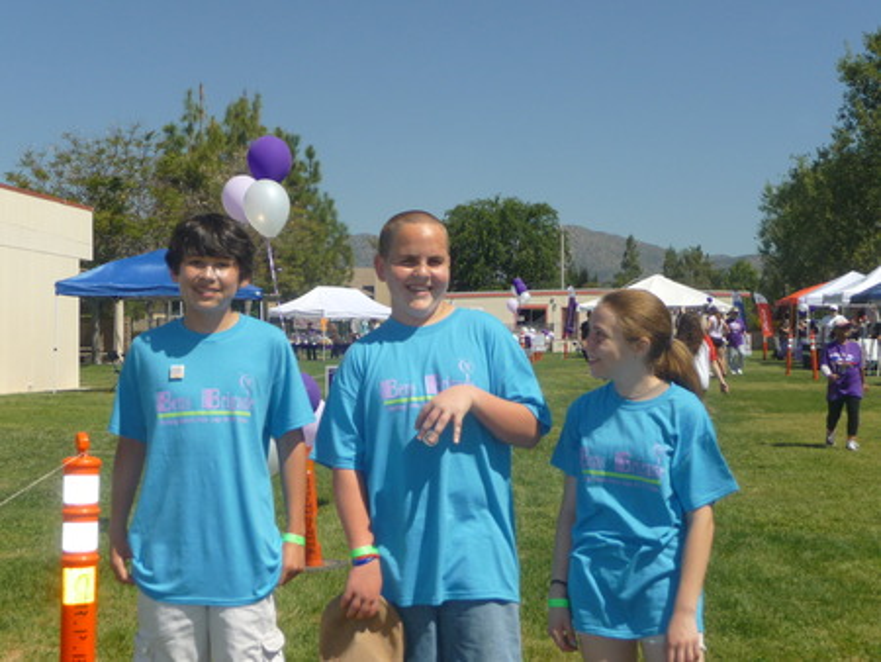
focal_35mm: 55
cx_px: 440
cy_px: 331
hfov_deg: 34.9
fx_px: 1401
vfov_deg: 26.6
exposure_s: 1/800
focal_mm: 9.3
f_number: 4.3
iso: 100
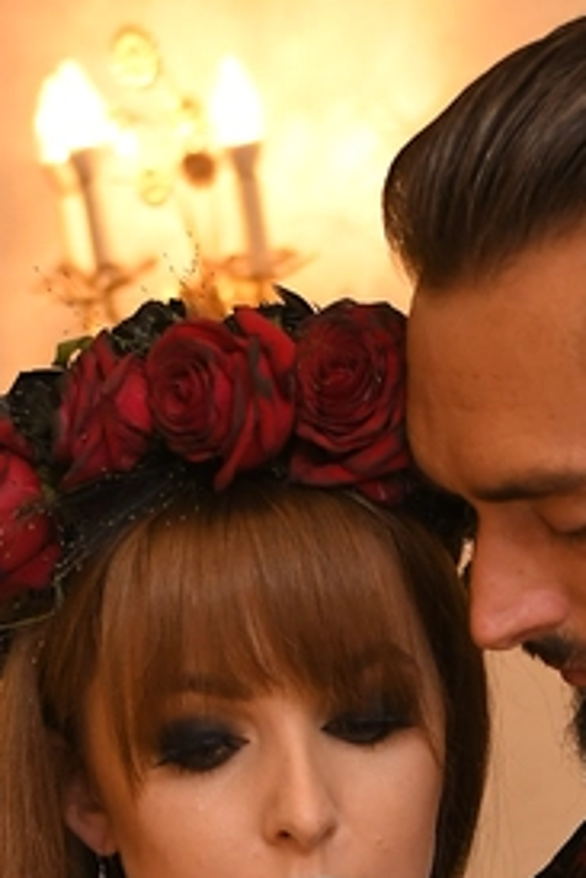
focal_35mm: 186
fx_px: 4535
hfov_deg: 7.4
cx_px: 387
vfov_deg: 10.8
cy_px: 1064
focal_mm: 34
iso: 800
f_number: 2.8
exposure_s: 1/250
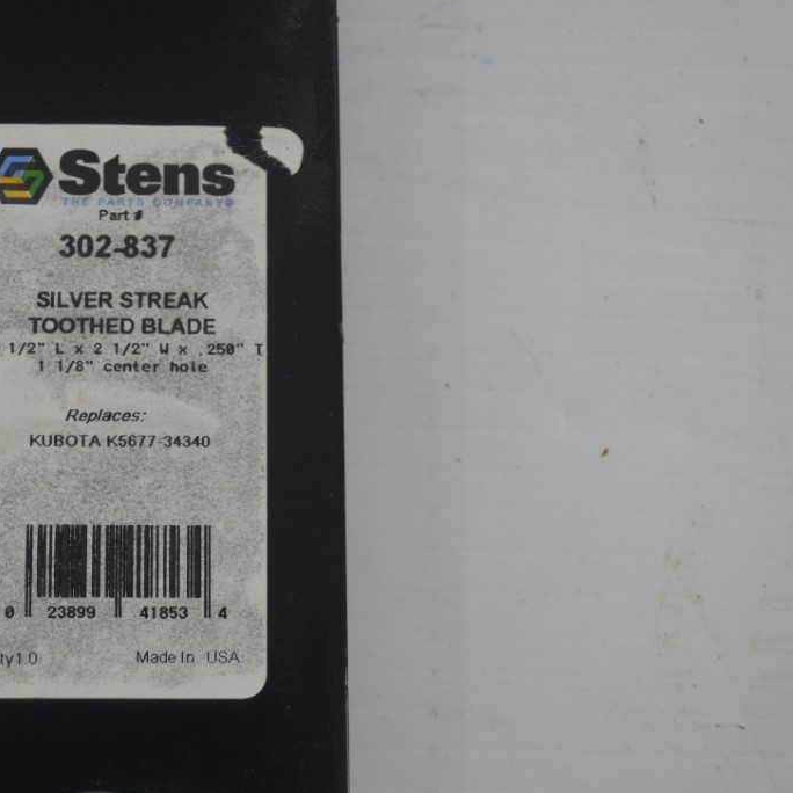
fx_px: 1788
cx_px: 205
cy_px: 435
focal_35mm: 69
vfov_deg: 25.0
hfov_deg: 24.7
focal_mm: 32
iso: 500
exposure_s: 1/60
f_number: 4.8
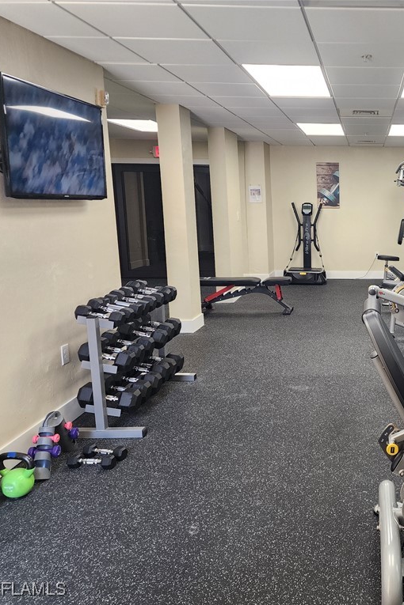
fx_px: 539
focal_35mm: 32
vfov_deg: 58.7
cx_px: 375
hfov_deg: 37.9
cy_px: 303
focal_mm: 6.4
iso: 200
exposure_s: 1/120
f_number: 1.8
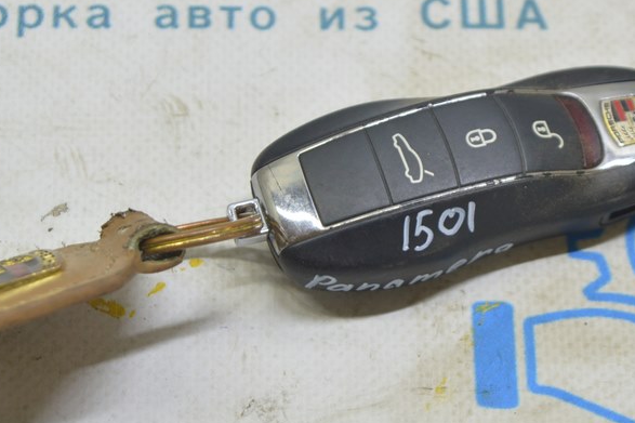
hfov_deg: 14.3
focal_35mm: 144
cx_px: 261
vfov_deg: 9.5
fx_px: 2537
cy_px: 192
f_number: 5.6
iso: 400
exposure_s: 1/20
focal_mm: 55
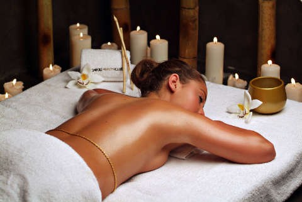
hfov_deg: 19.4
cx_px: 151
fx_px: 882
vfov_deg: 13.1
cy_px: 101
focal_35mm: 105
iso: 400
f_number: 4
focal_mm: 70
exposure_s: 1/125
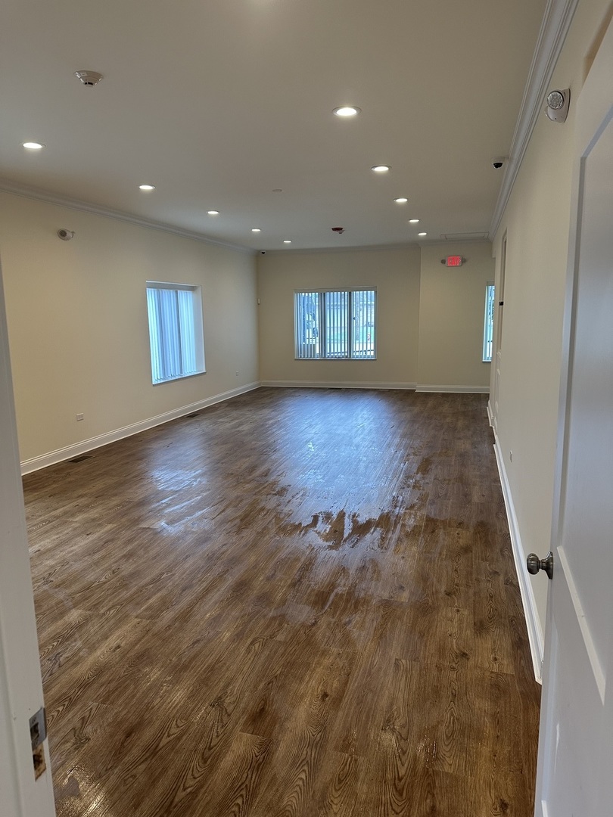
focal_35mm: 24
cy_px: 408
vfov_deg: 71.6
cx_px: 306
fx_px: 567
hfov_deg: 56.8
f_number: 1.78
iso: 200
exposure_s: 1/120
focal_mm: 6.86
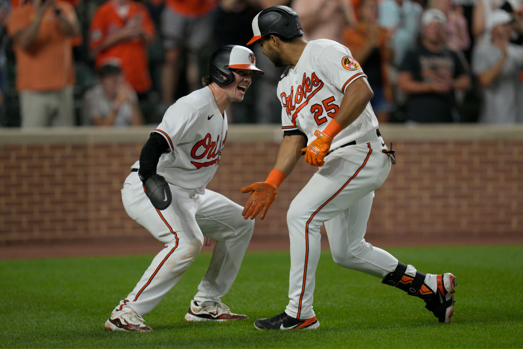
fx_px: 5812
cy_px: 174
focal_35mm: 400
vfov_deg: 3.4
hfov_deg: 5.2
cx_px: 262
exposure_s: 1/2000
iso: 1250
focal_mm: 400
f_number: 3.2
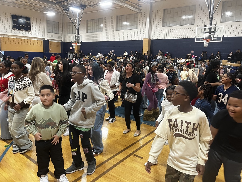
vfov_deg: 53.1
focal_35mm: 26
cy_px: 91
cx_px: 121
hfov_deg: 67.3
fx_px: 182
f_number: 1.6
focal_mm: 5.1
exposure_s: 1/60
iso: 250
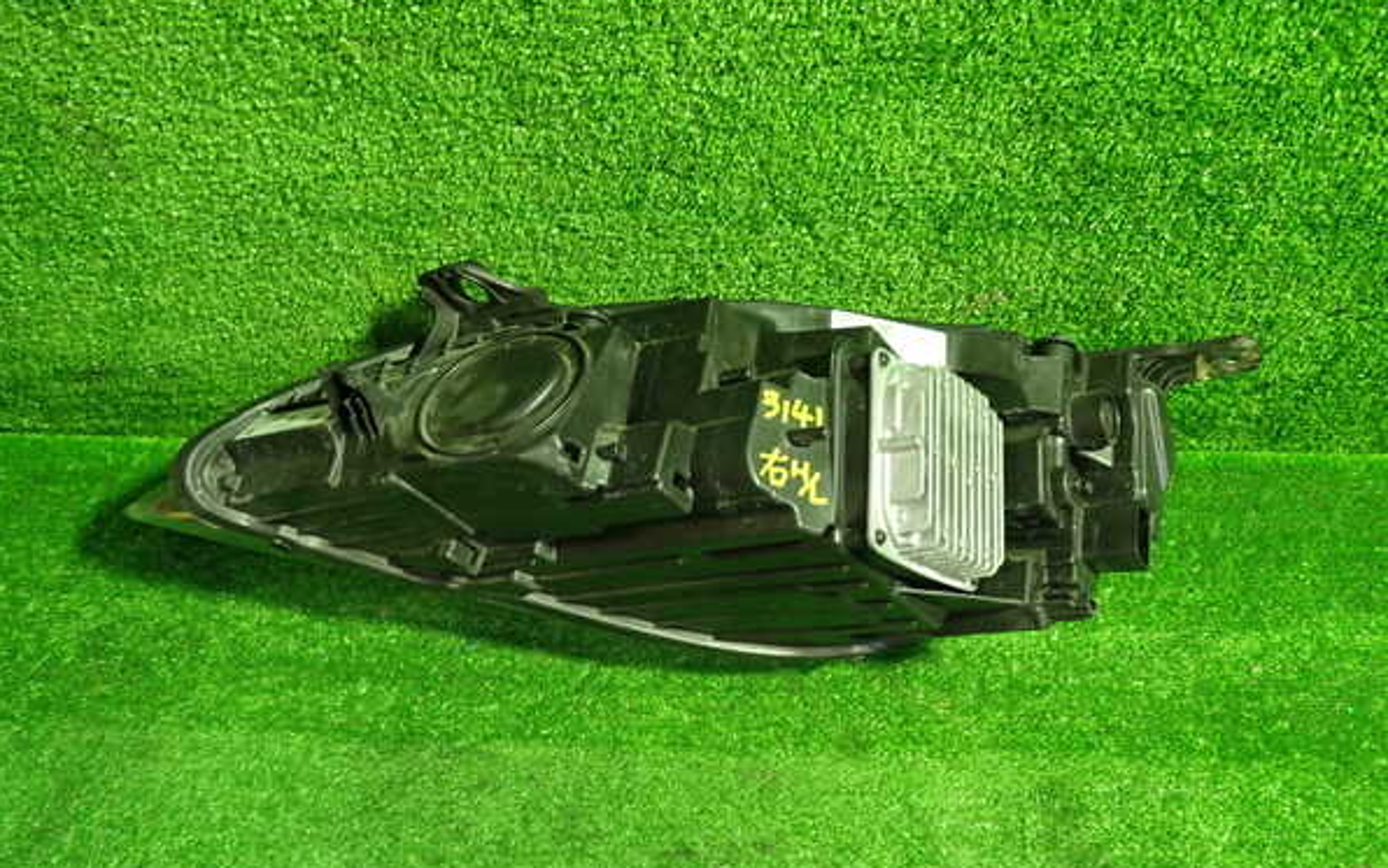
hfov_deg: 59.6
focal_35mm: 32
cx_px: 692
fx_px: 1211
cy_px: 456
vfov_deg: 39.5
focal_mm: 5.4
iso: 500
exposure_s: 1/30
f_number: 2.3
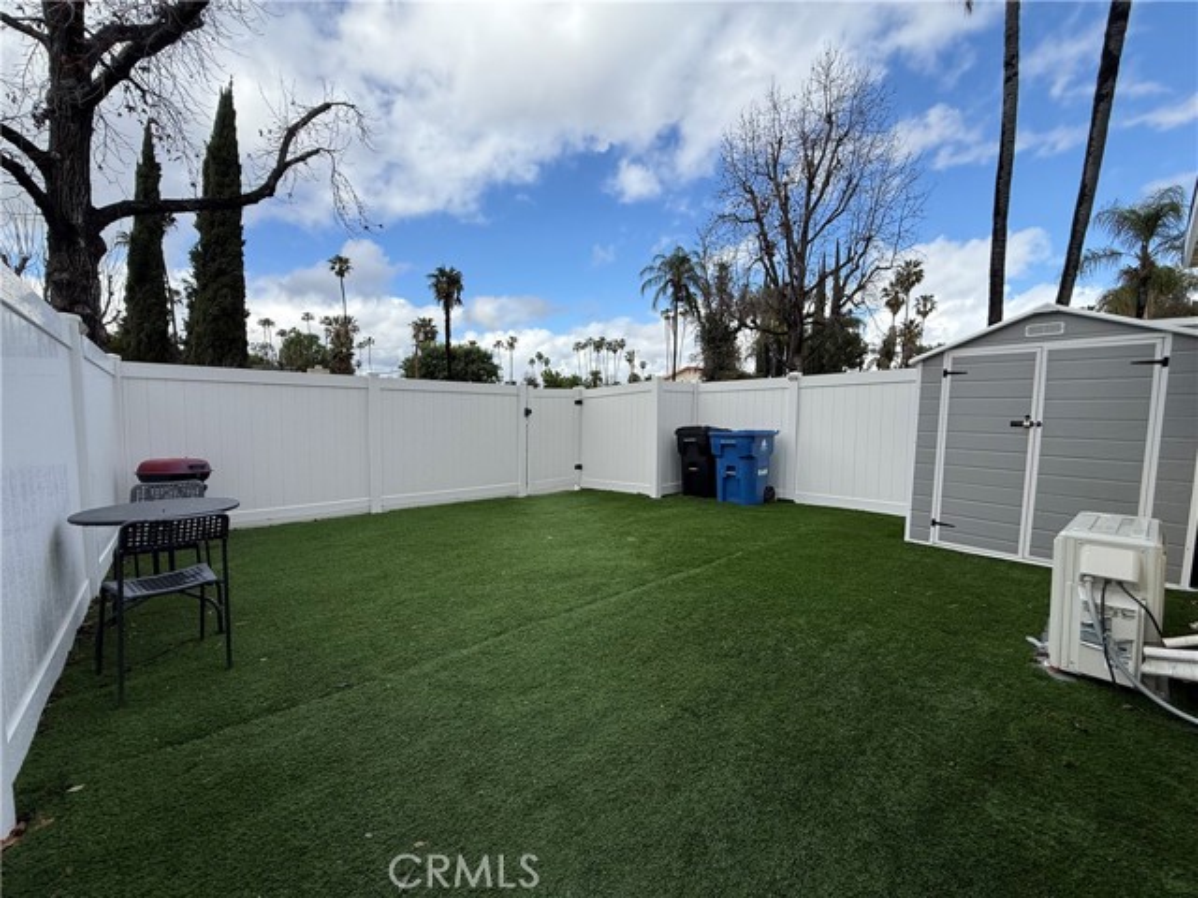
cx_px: 599
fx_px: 485
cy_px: 449
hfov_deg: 102.1
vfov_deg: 85.7
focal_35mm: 14
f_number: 2.2
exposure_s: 1/1497
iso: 50
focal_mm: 2.22
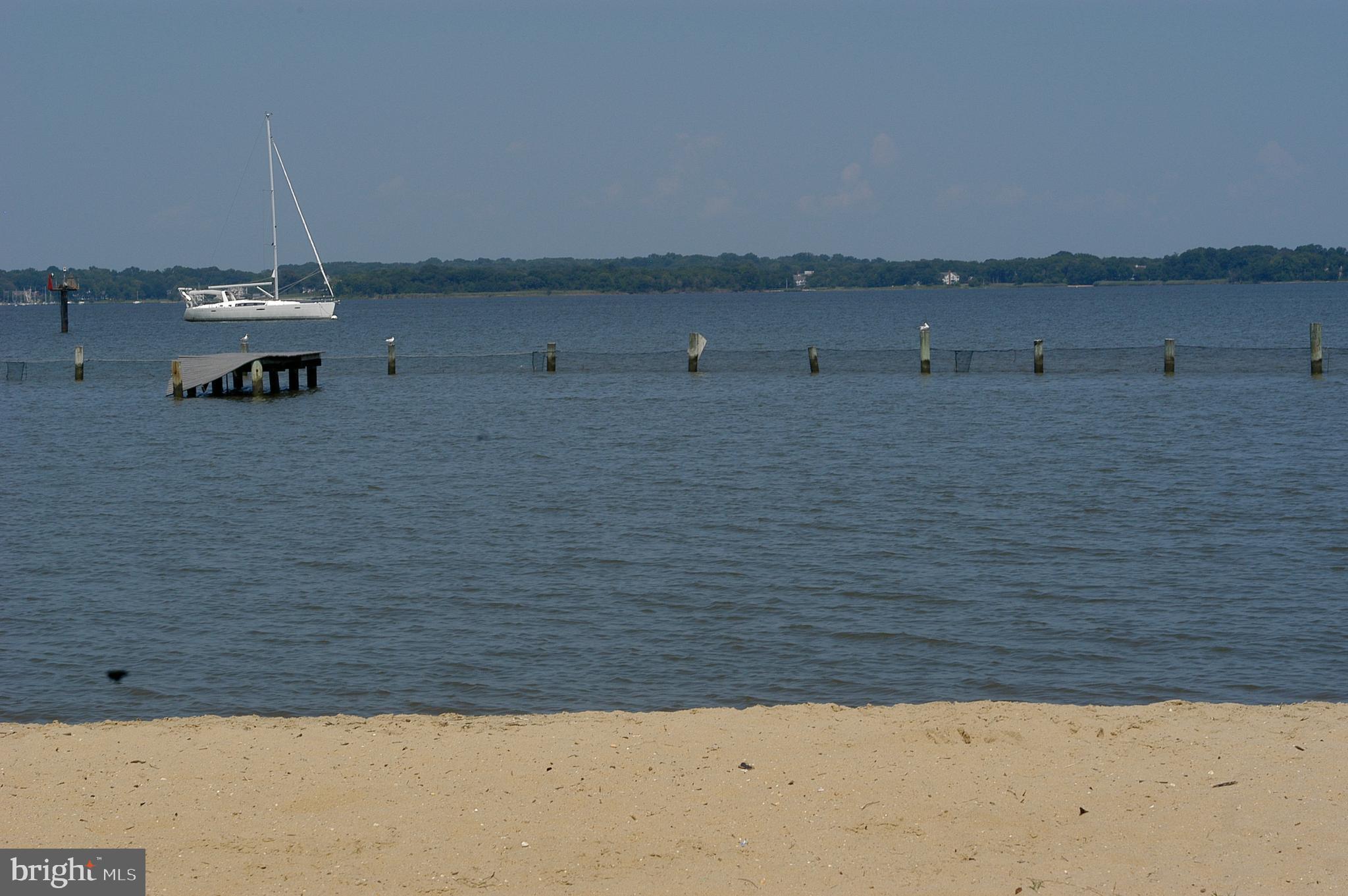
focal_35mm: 99
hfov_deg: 20.6
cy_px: 448
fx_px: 3703
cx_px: 674
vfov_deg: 13.8
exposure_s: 1/350
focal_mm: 66
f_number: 10
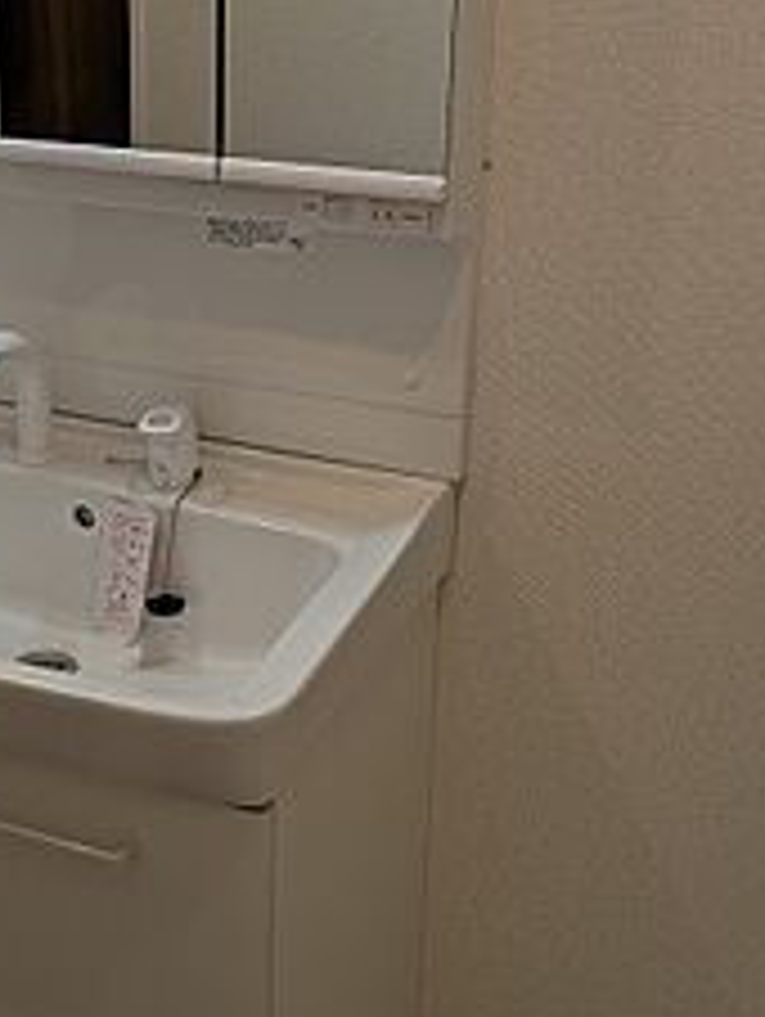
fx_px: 1559
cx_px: 171
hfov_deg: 27.1
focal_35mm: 53
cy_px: 392
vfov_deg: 36.0
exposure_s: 1/192
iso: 46
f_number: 1.89
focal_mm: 5.43
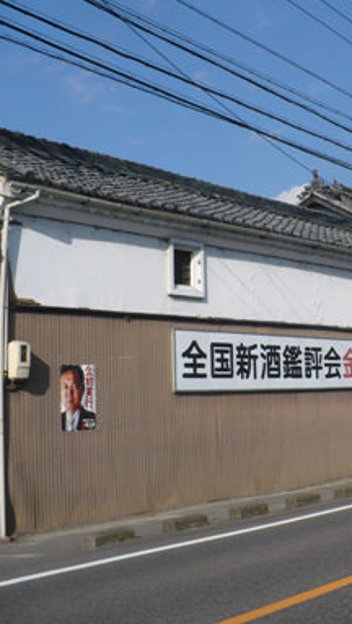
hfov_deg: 20.8
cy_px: 308
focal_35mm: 55
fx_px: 911
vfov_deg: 37.8
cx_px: 385
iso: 100
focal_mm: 6.1
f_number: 8
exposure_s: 1/250
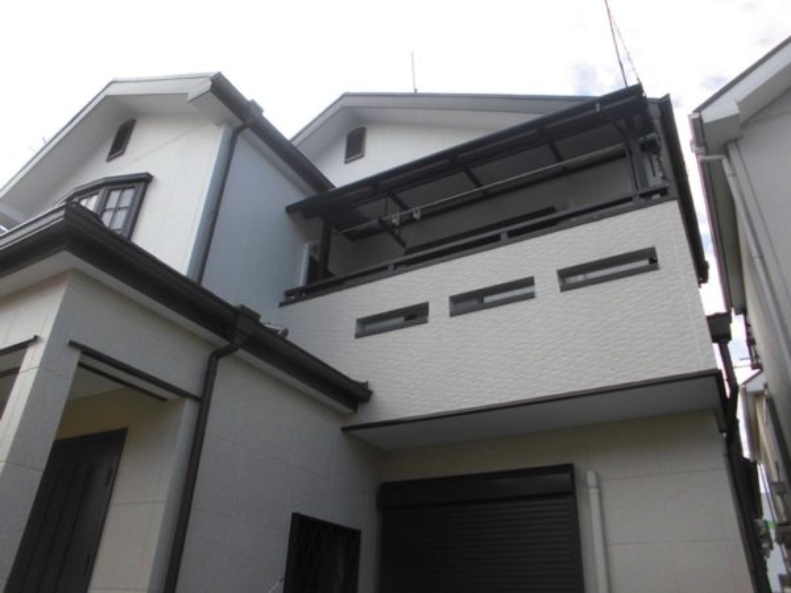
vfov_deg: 53.1
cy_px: 296
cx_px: 396
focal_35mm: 26
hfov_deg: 67.3
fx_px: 594
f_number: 3.5
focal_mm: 4.6
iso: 100
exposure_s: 1/320
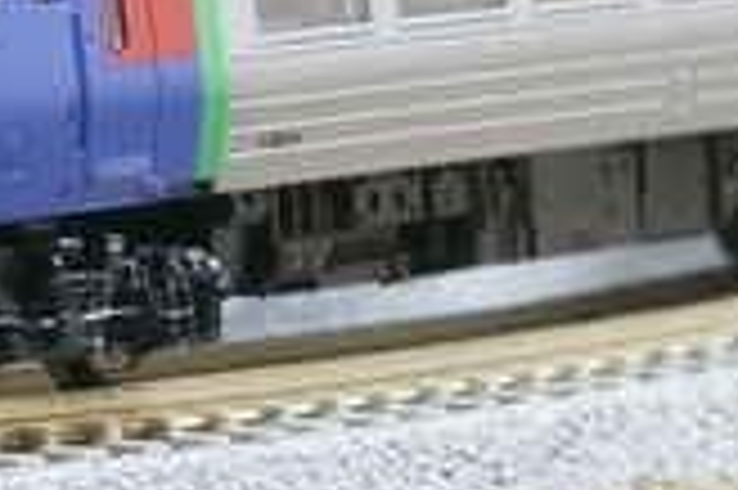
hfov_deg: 2.7
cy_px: -49
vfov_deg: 1.8
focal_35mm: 770
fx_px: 15769
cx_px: 518
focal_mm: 150
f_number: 29
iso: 100
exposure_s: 10
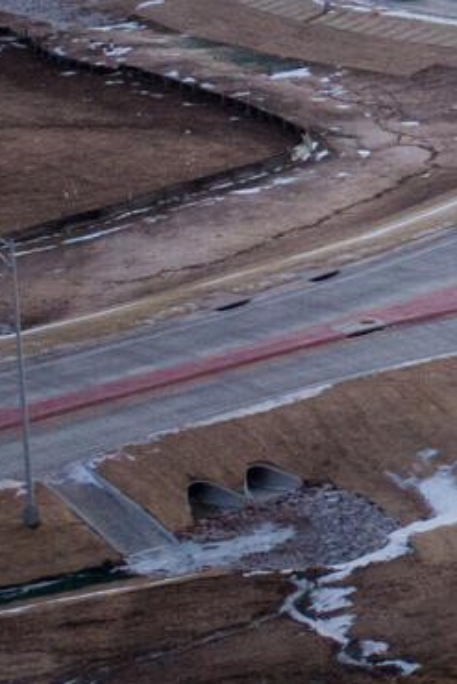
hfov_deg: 8.0
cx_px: 1197
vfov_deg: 13.0
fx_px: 2967
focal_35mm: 156
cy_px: -26
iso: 100
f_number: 3.4
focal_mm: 6.35
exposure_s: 1/60
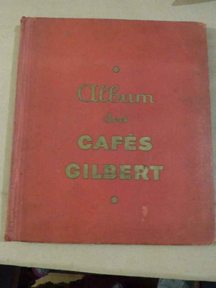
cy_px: 144
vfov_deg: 56.8
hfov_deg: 44.2
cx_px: 108
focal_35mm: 32
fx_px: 266
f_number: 3
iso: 640
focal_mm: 5.7
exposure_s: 1/4
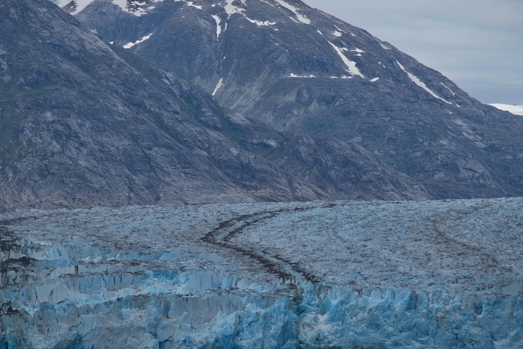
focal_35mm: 175
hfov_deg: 11.7
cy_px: 137
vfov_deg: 7.9
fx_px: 2543
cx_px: 260
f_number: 6.3
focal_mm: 120
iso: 100
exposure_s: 1/250
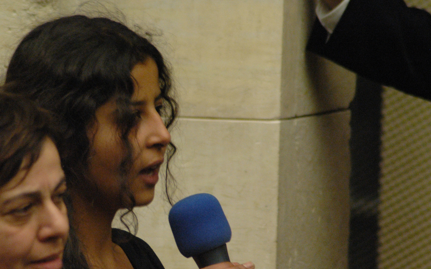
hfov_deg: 3.2
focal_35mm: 647
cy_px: 192
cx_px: 134
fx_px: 7601
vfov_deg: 2.0
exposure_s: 1/25
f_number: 7.1
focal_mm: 300
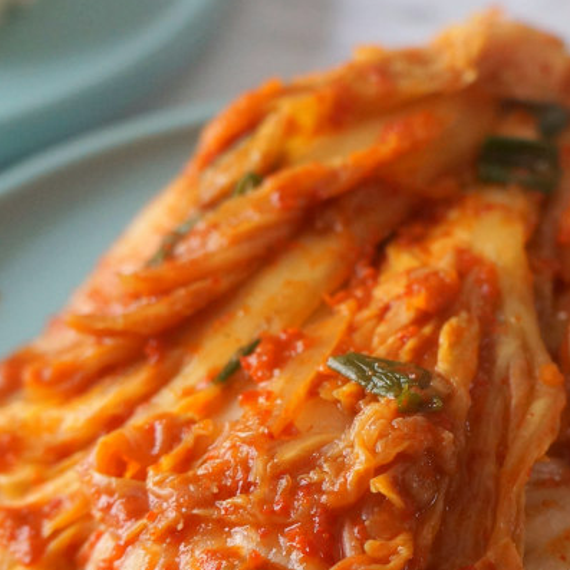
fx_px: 1434
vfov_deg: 22.4
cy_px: 394
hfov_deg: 22.4
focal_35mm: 77
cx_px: 389
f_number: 4
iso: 1000
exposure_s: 1/60
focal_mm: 20
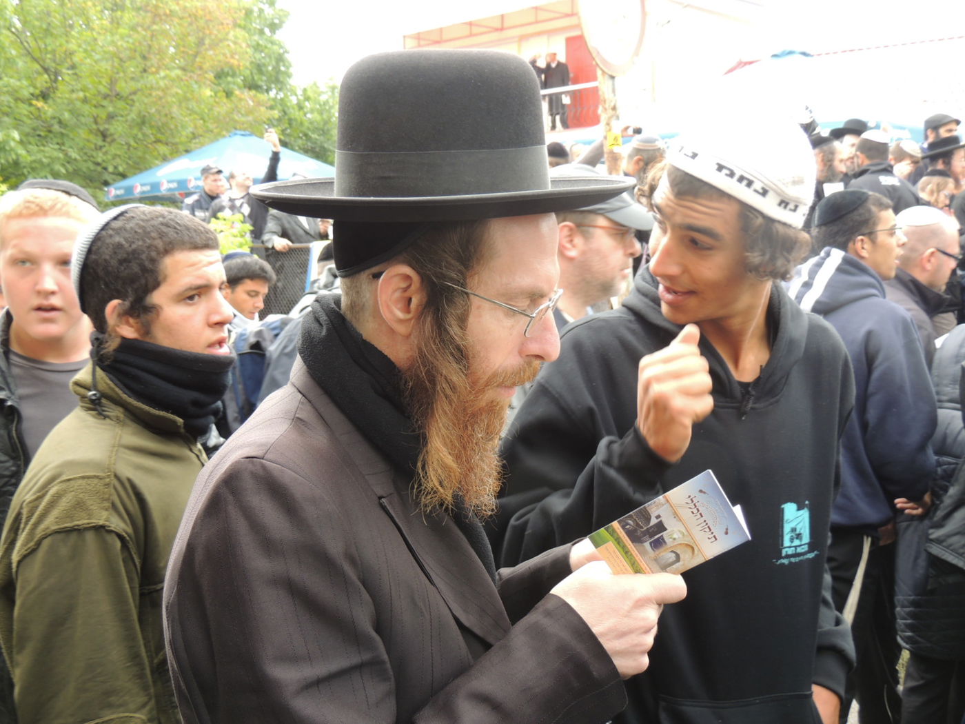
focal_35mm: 35
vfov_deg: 40.7
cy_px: 362
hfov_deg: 52.6
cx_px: 482
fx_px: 976
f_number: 3.3
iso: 100
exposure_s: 1/60
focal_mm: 6.2
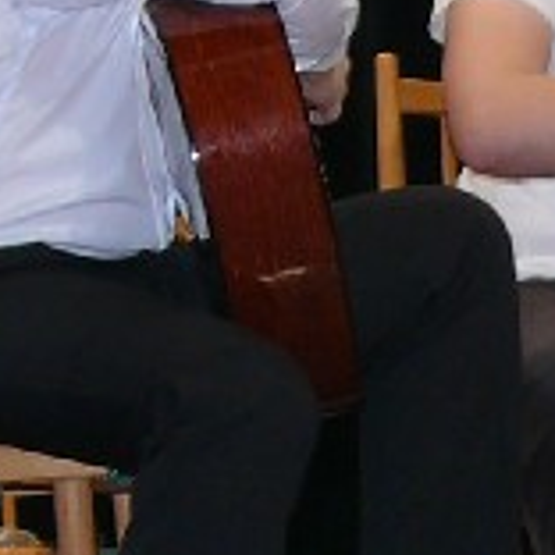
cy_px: 85
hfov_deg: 3.8
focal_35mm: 463
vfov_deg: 3.8
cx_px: 879
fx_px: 8399
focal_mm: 13.3
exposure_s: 1/30
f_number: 3.2
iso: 100
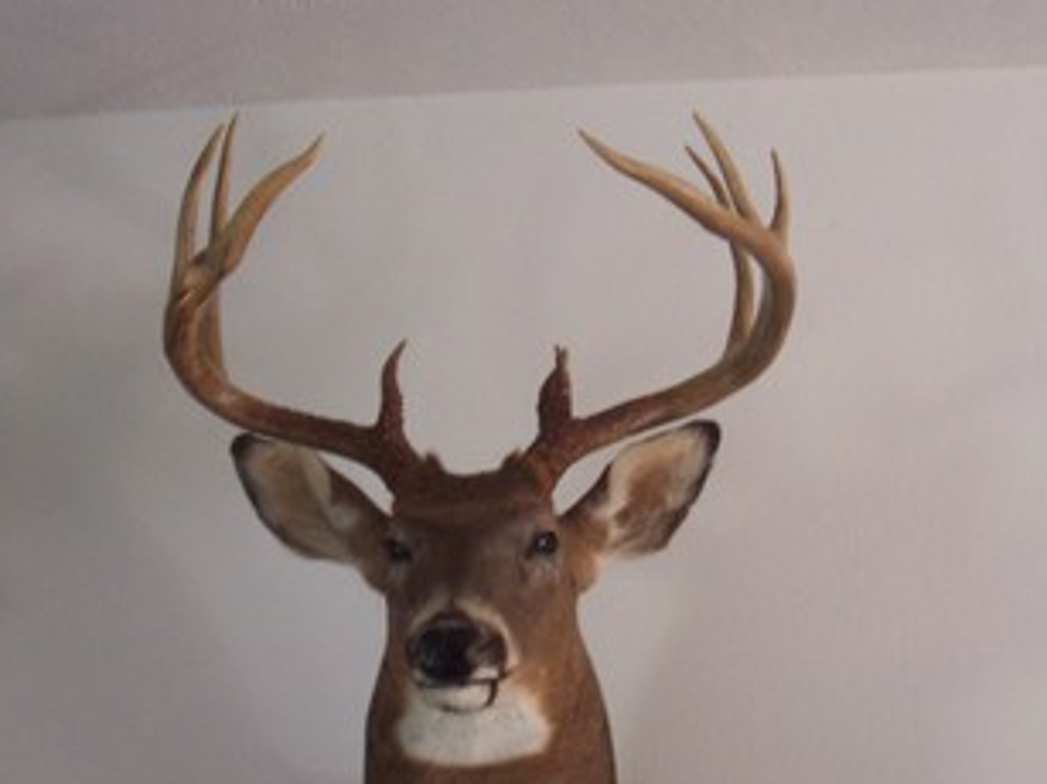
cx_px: 535
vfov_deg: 24.3
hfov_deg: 32.2
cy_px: 494
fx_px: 1814
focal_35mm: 60
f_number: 3
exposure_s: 1/8
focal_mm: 7
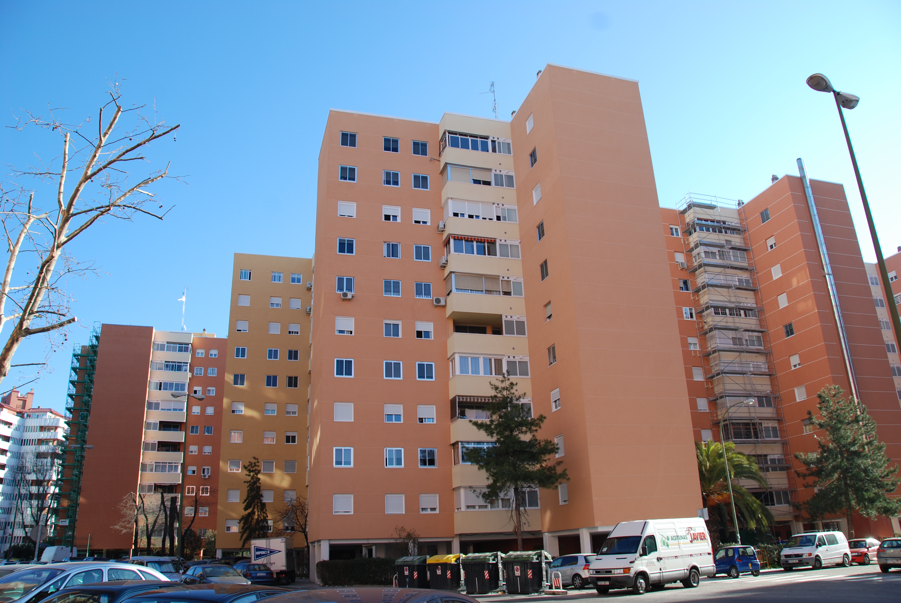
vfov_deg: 48.0
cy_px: 302
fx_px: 677
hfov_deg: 67.3
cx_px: 450
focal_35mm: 27
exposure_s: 1/160
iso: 100
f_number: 6.3
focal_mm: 18
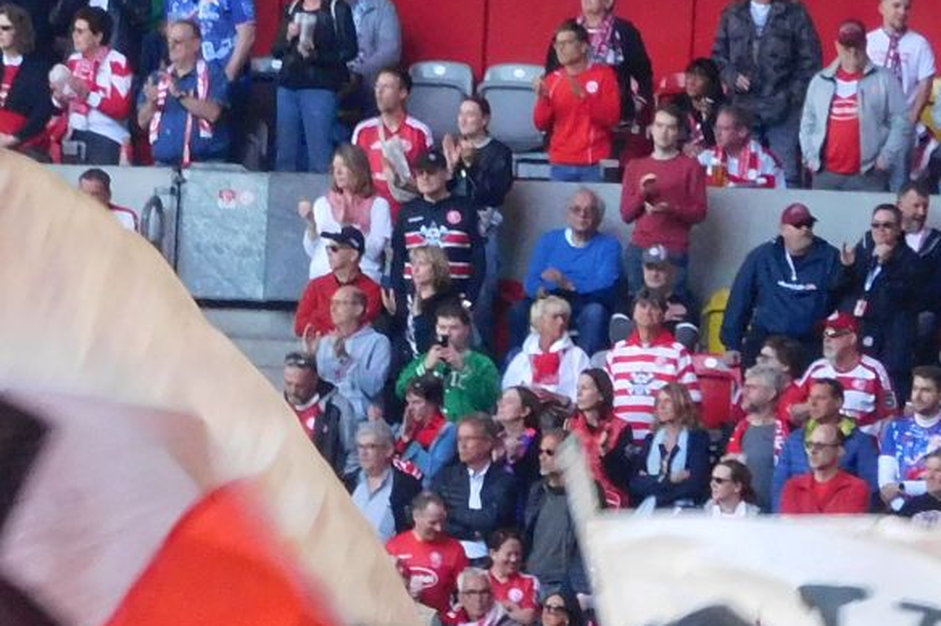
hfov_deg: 3.2
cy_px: 1120
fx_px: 16749
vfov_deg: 2.1
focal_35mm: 641
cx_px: 64
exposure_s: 1/80
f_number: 5.3
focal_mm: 32.1
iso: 400
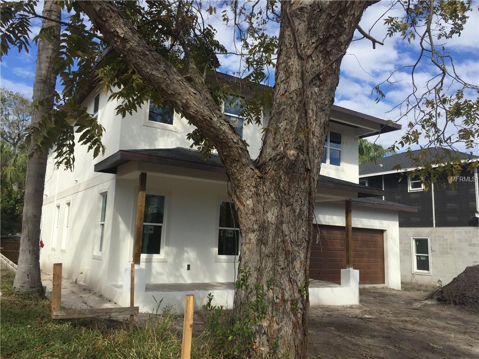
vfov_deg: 48.2
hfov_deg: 61.7
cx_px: 240
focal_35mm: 29
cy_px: 180
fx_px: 401
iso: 32
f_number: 2.2
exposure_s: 1/2326
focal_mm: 4.15
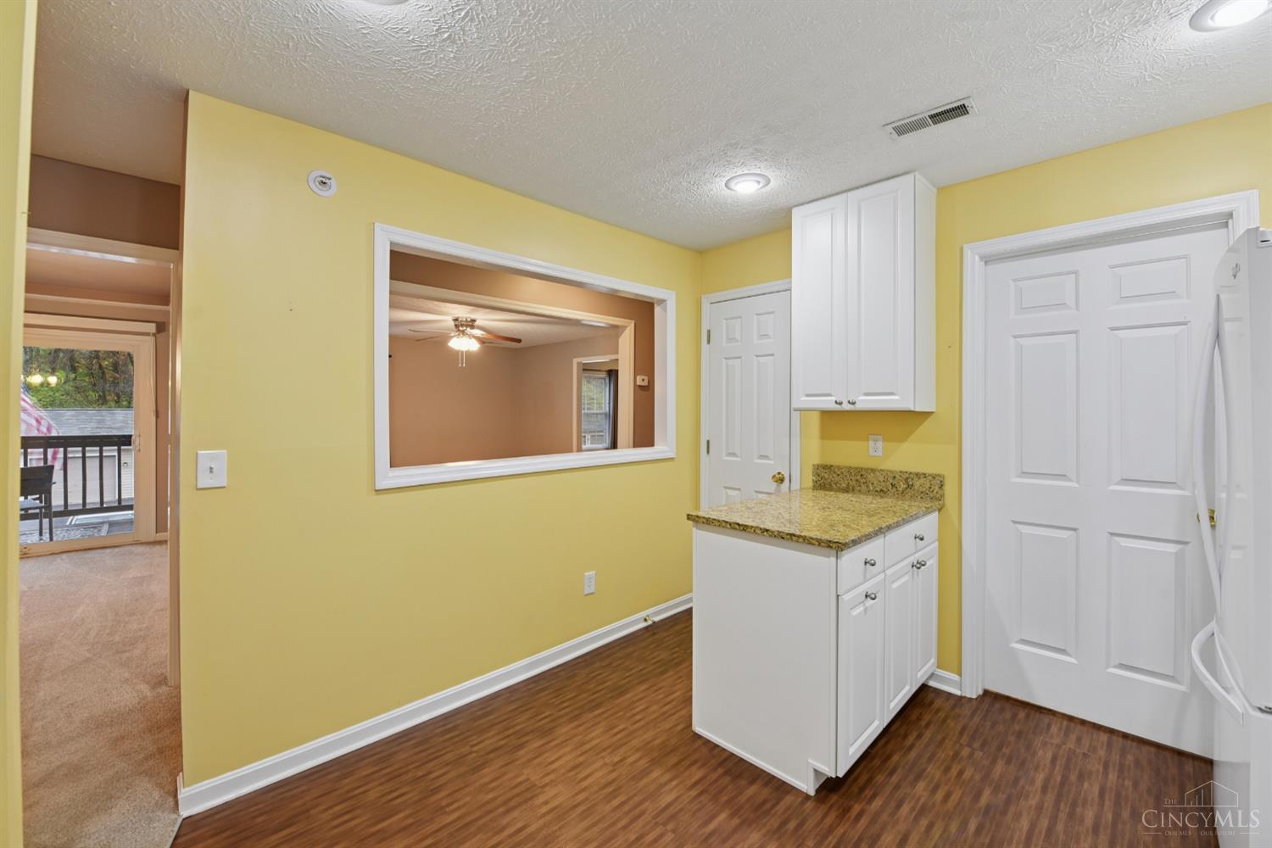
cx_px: 636
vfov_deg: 81.2
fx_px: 495
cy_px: 424
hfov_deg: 104.3
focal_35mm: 14
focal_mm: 14
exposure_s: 1/20
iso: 400
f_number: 8
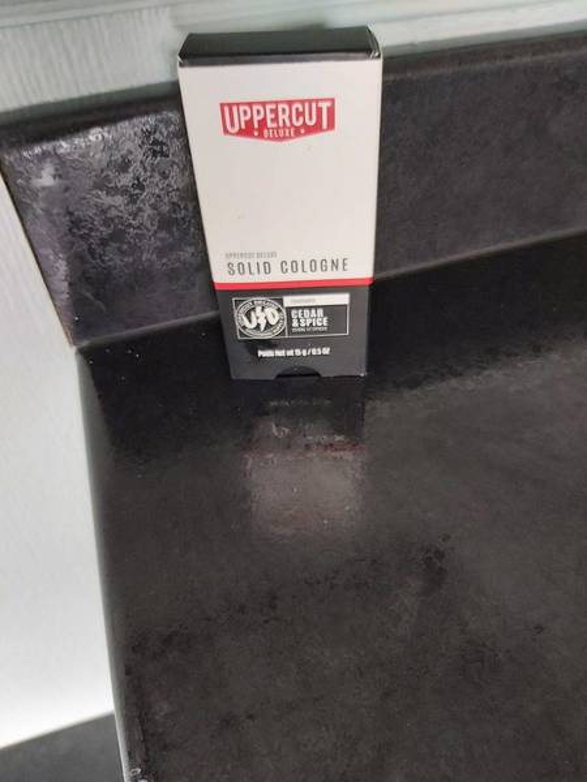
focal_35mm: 26
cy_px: 391
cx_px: 294
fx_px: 588
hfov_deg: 53.1
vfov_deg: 67.3
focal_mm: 3.92
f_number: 1.7
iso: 320
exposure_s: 1/33
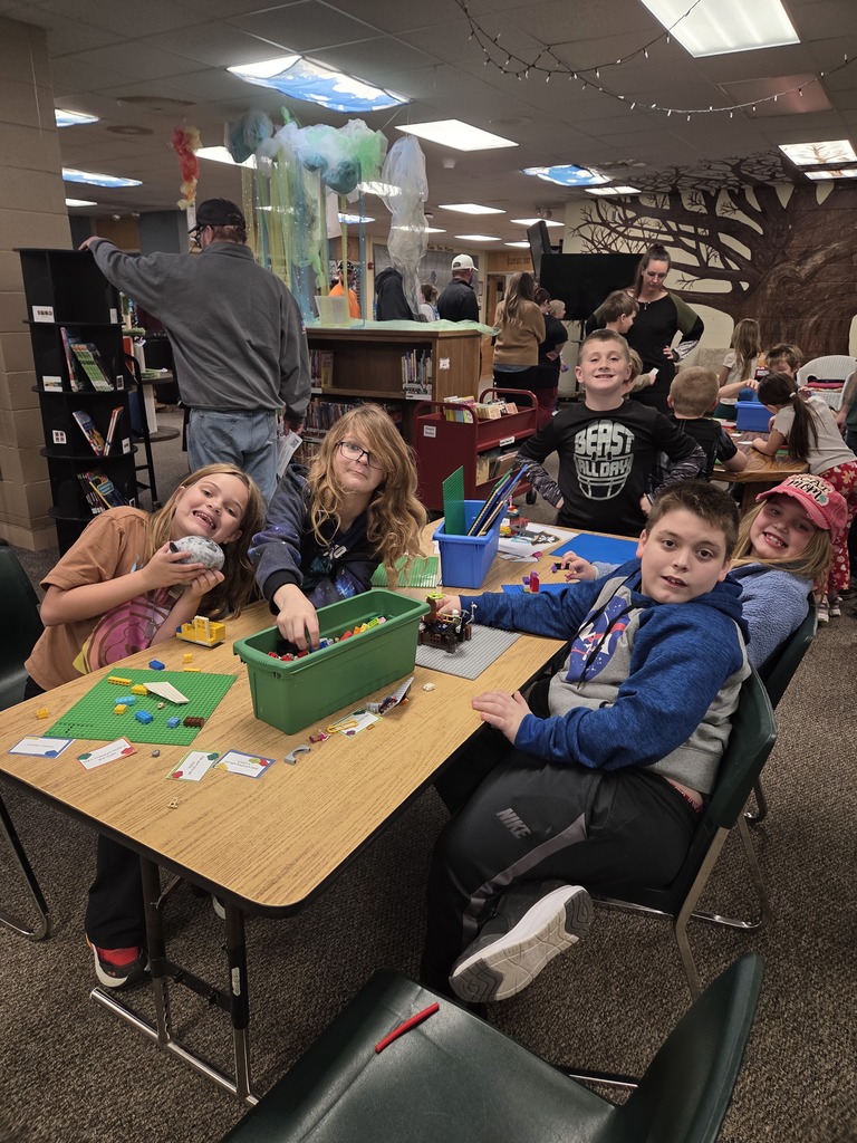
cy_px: 572
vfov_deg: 73.9
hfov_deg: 58.9
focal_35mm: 23
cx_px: 428
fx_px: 759
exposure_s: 1/120
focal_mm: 5.4
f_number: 1.8
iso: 125
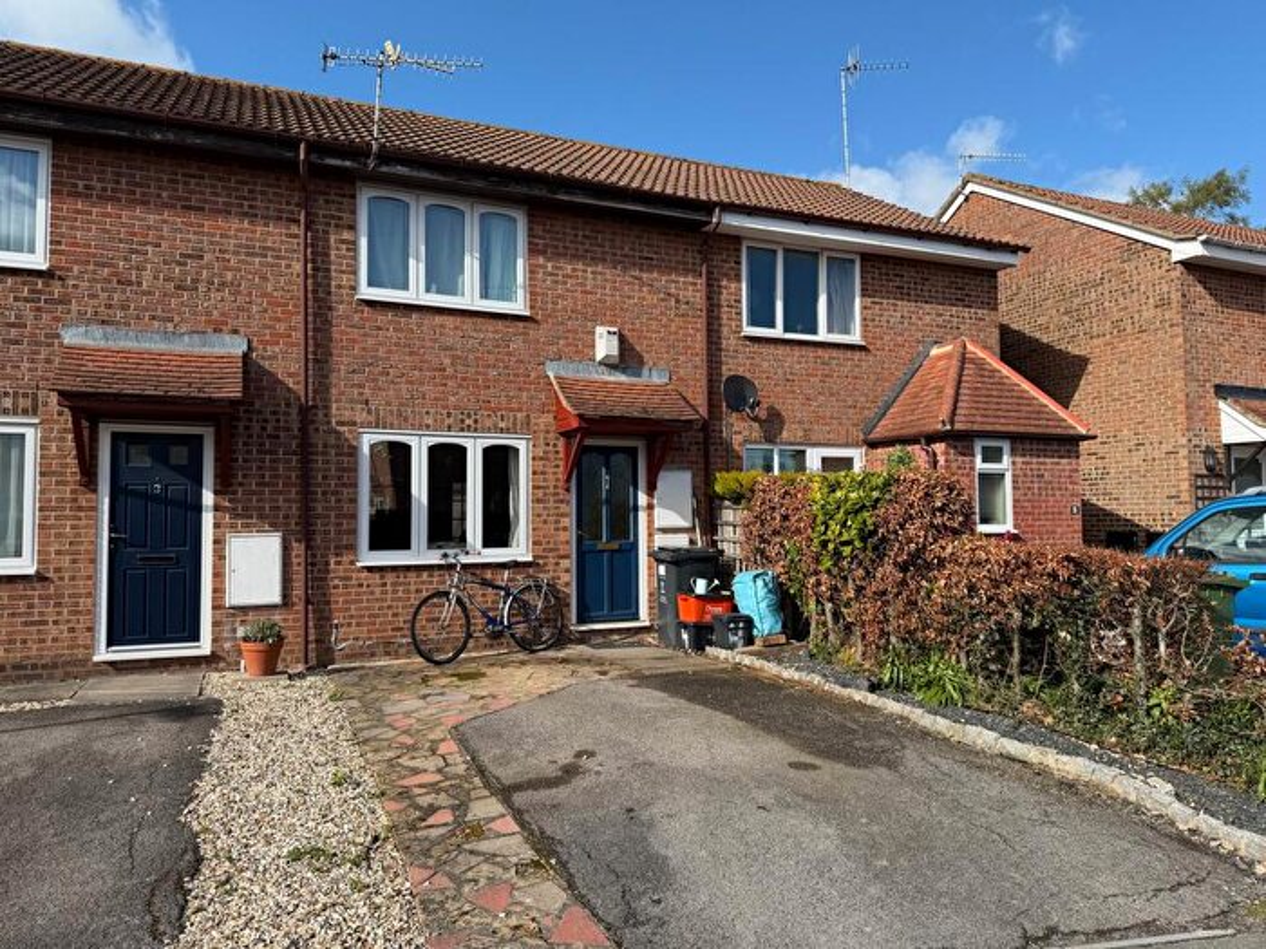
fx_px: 878
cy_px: 474
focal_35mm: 24
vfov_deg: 56.8
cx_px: 633
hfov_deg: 71.6
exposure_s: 1/3759
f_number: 1.78
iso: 80
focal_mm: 6.76
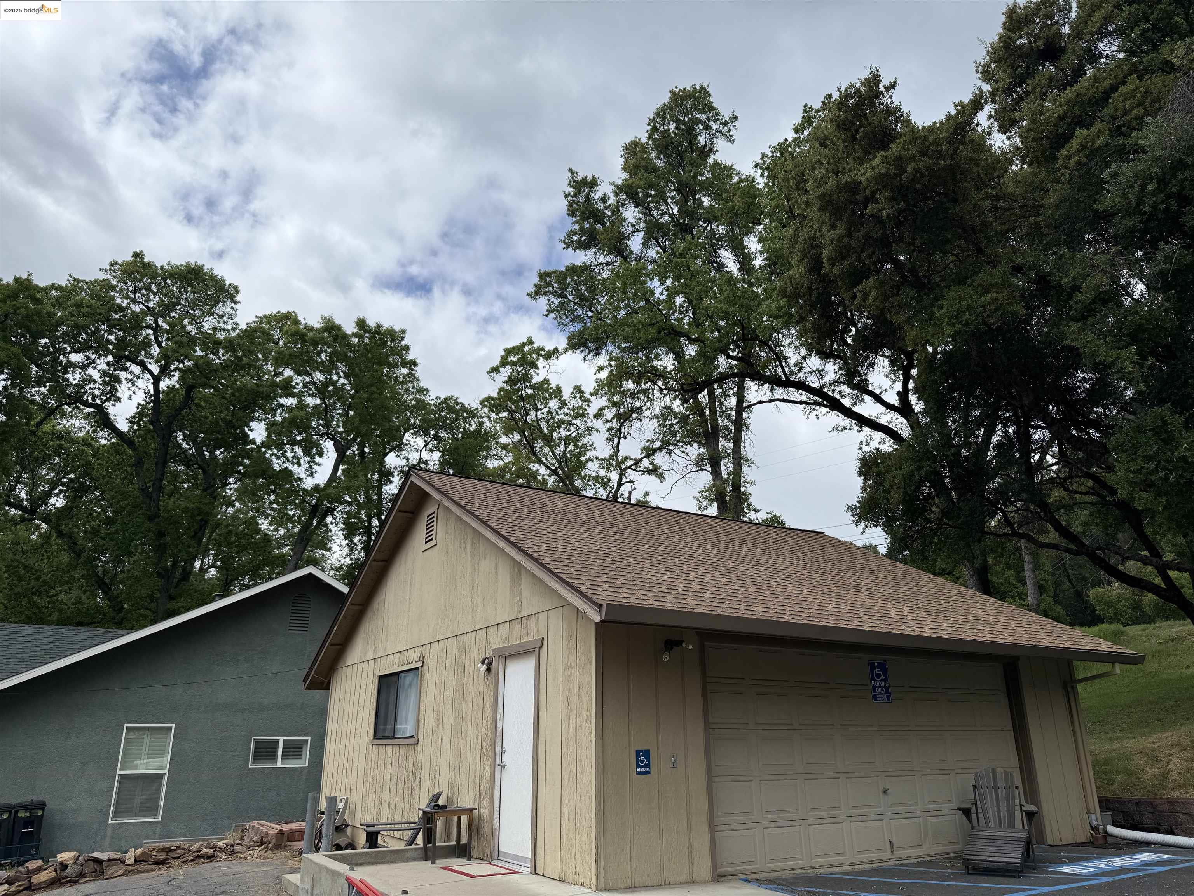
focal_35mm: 24
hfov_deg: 71.6
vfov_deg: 56.8
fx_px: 828
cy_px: 448
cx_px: 597
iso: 80
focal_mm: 6.76
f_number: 1.78
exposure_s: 1/7353
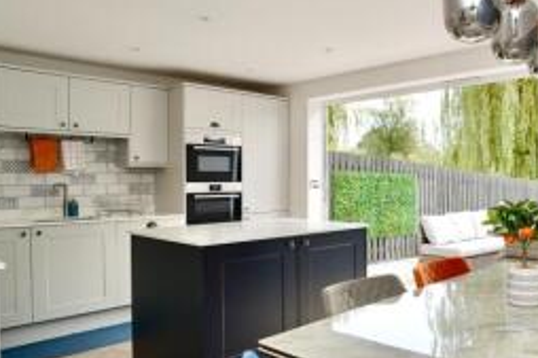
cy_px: 192
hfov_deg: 59.3
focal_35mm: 30
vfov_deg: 43.5
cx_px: 390
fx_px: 448
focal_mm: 16
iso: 100
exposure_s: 1/80
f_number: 4.5
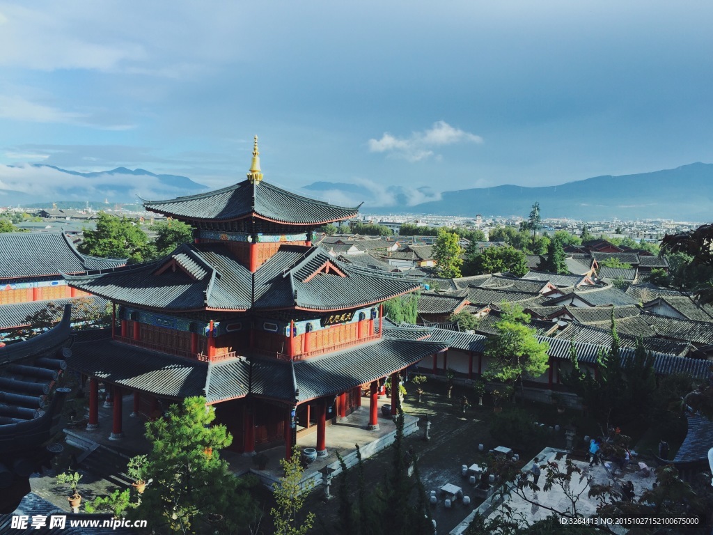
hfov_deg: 61.7
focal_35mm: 29
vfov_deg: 48.2
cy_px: 268
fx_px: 597
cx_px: 356
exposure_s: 1/732
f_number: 2.2
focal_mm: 4.15
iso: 32
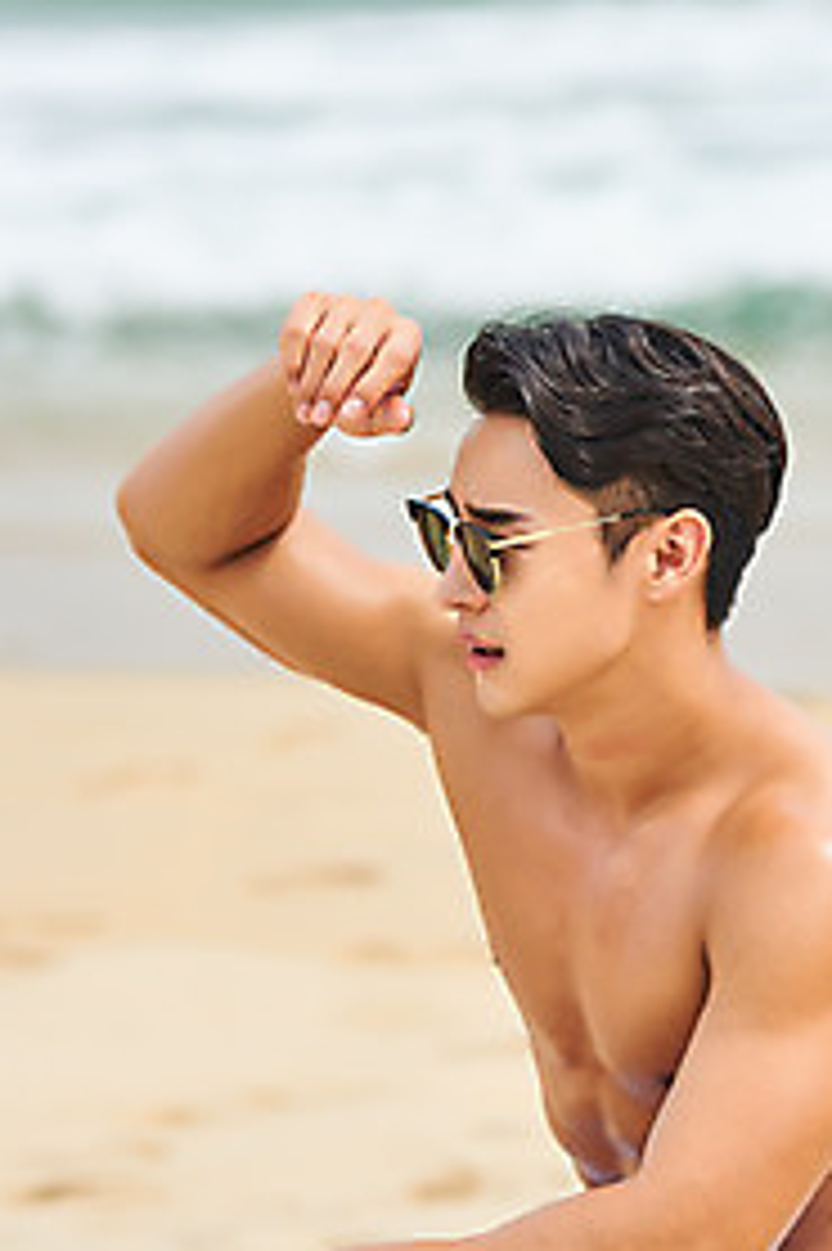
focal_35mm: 147
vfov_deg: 14.0
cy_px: 760
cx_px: 438
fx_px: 5102
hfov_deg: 9.3
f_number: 2.8
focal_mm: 102
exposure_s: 1/2000
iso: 100
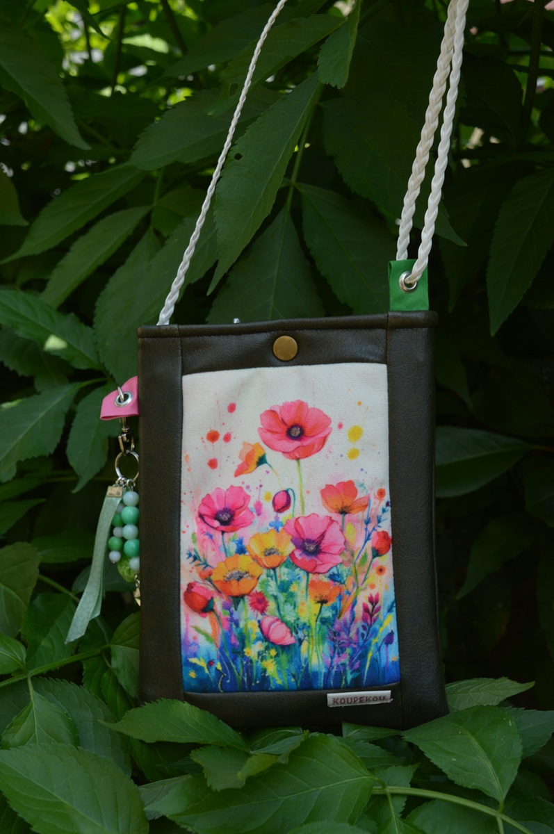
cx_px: 277
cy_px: 417
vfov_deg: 37.9
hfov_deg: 25.7
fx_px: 1215
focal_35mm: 52
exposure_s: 1/125
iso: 100
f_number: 5.6
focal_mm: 35
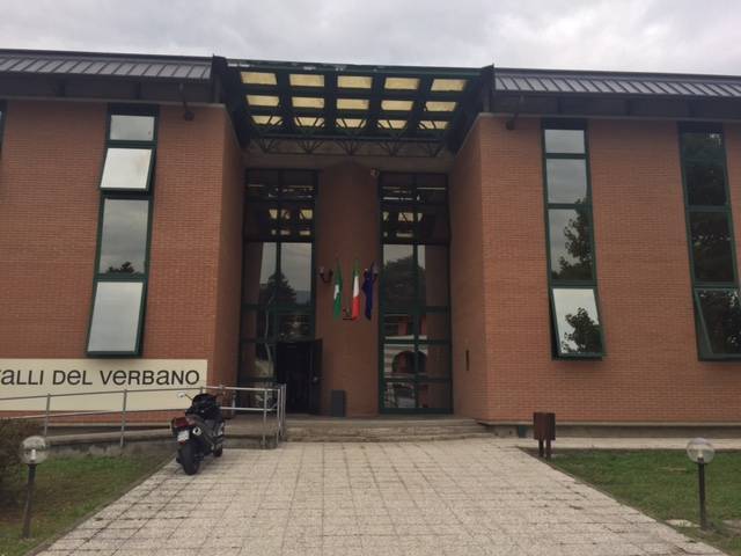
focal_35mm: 29
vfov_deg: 48.2
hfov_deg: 61.7
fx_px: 621
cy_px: 278
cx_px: 370
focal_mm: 4.15
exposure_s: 1/476
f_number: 2.2
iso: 32
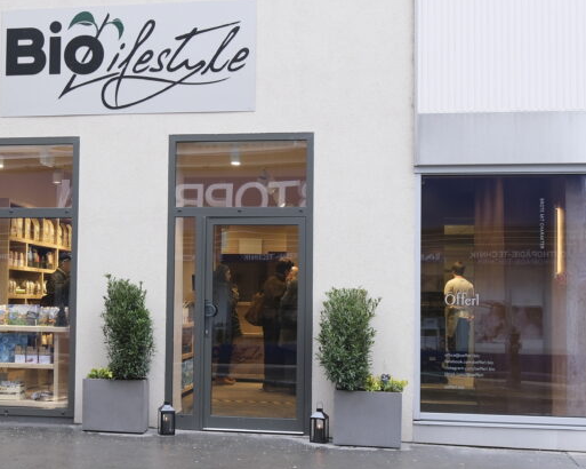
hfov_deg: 40.0
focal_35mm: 45
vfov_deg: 33.4
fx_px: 780
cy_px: 250
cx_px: 146
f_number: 3.2
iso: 320
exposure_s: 1/105
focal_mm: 16
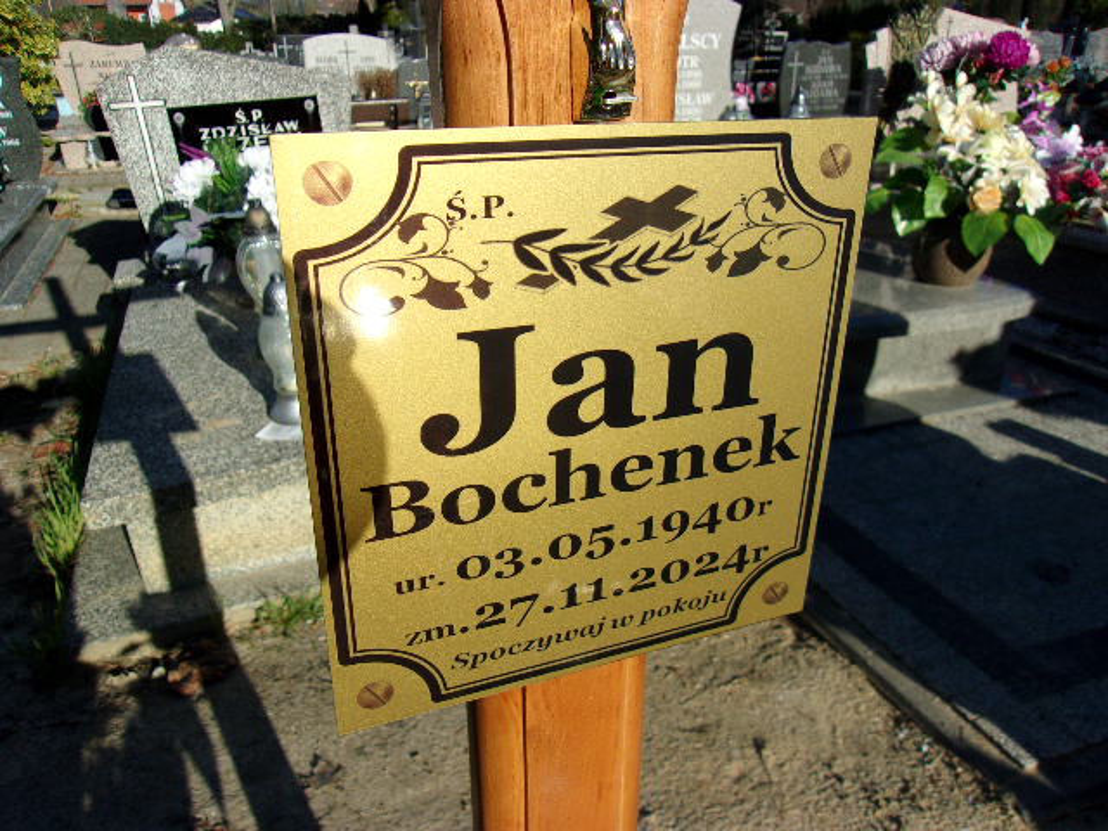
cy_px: 416
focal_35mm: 27
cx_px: 554
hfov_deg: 65.3
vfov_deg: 51.4
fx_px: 864
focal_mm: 4.9
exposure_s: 1/100
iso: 80
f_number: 10.4
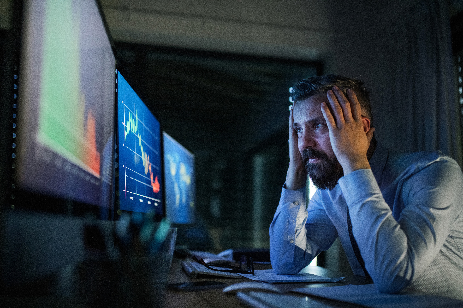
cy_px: 154
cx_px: 232
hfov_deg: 54.4
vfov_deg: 37.9
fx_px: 450
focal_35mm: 35
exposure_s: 1/250
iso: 3200
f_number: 1.4
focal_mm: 35
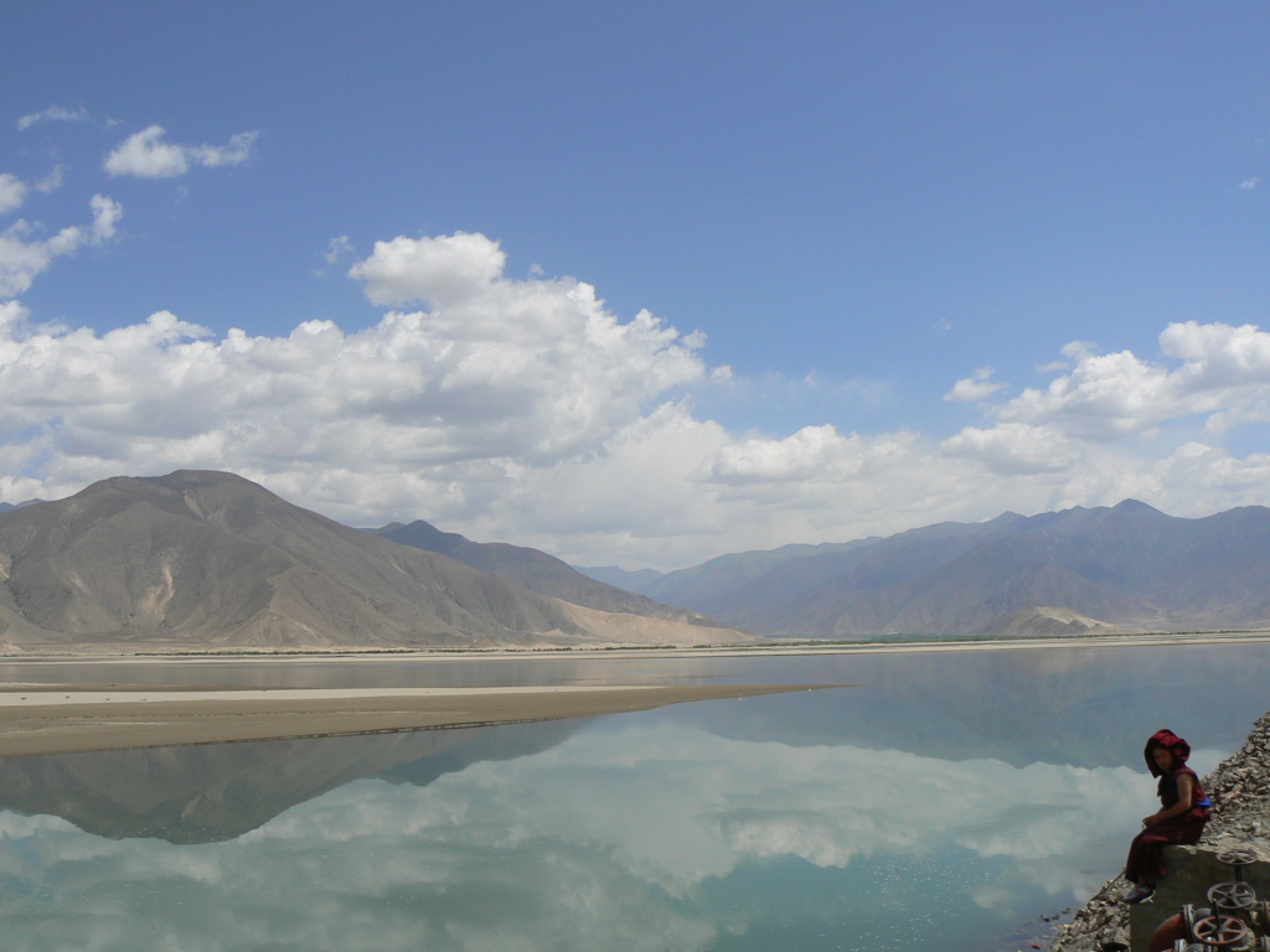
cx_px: 635
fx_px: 1321
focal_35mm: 36
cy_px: 476
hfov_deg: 51.4
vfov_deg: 39.7
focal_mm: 6
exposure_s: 1/500
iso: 80
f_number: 8
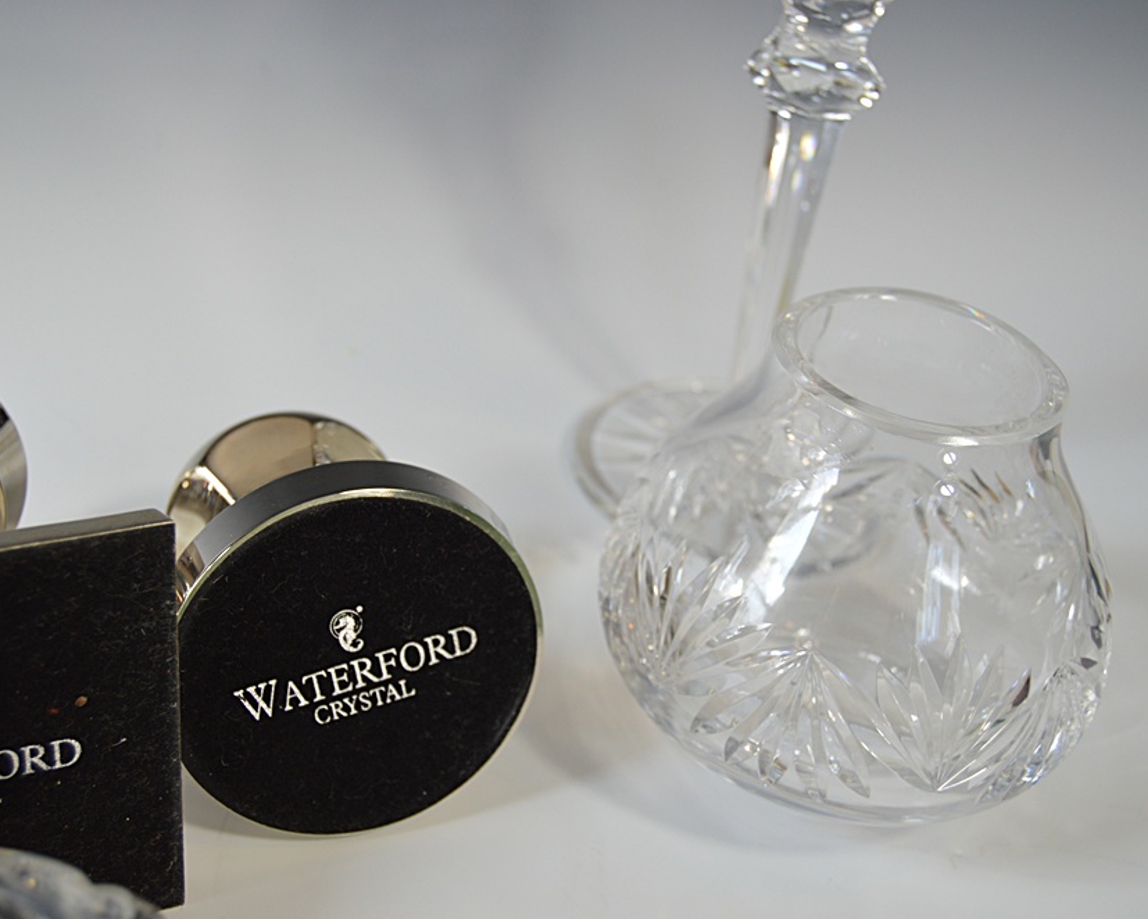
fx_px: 1733
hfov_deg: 36.6
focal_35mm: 51
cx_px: 559
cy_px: 460
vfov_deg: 29.7
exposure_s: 1/100
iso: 400
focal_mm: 30
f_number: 5
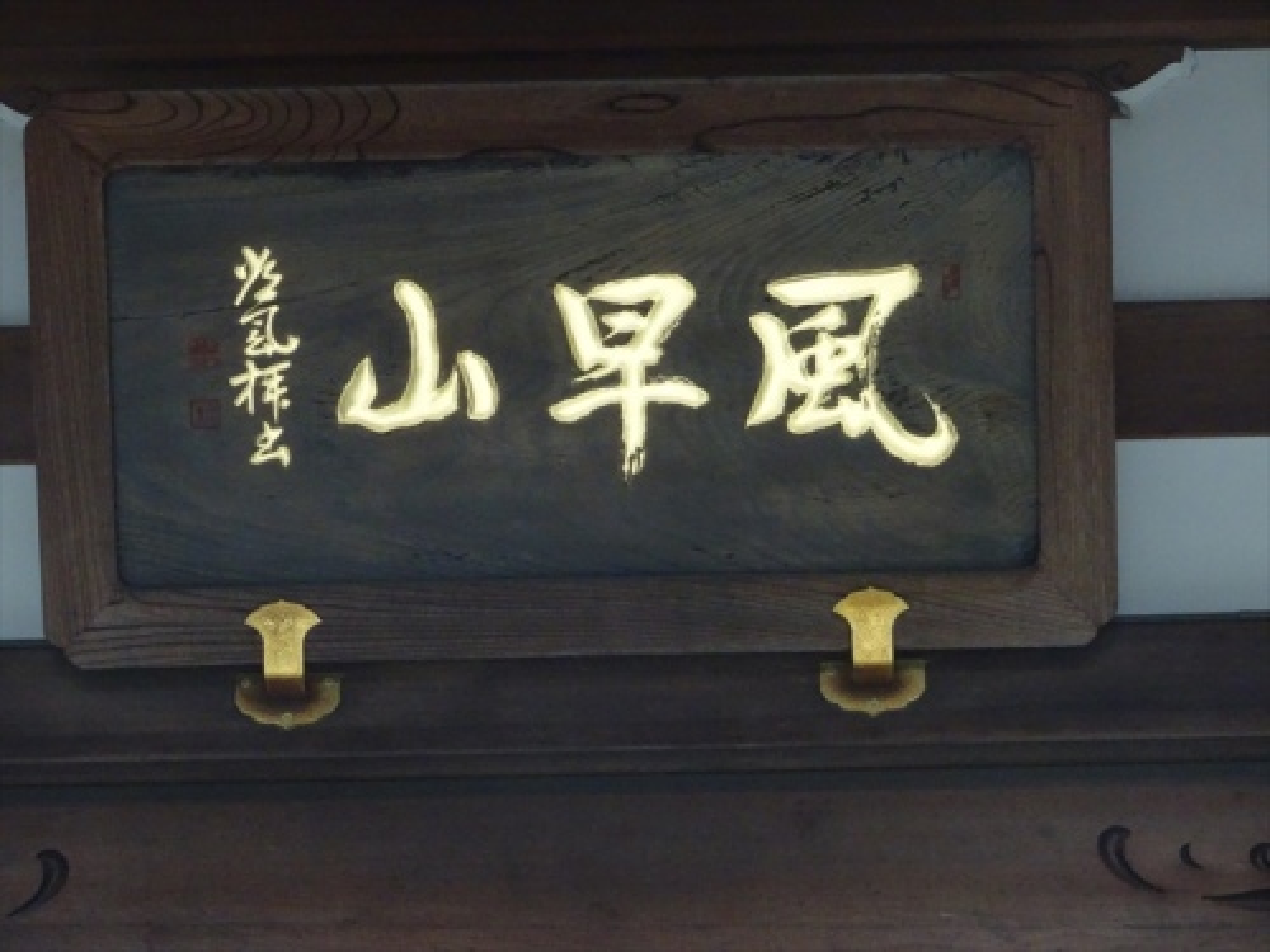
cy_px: 476
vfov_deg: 8.6
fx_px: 6347
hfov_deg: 11.4
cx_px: 635
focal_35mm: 173
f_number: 5.6
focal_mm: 29.57
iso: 1250
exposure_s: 1/200
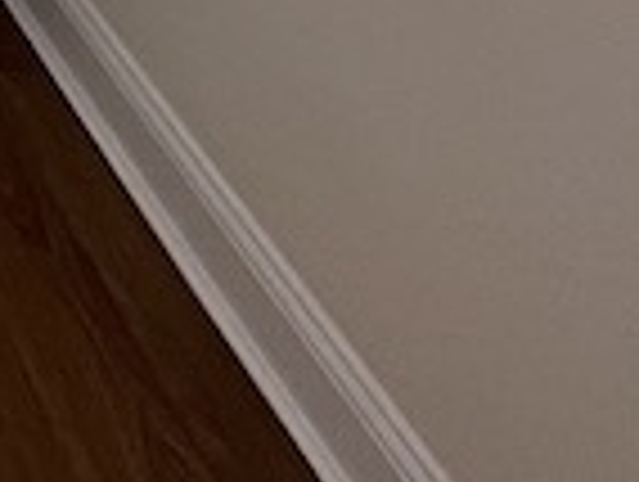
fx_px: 1350
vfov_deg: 12.6
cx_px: -819
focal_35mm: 73
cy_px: -833
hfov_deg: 16.0
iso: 200
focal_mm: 1.57
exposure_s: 1/120
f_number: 1.8
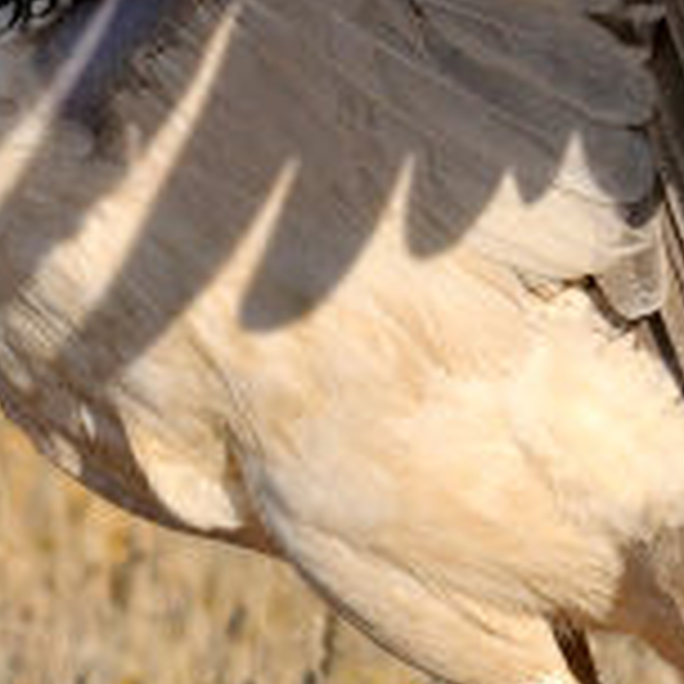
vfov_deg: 0.7
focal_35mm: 2579
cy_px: 220
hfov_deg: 0.7
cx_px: 446
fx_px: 57655
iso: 400
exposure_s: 1/2000
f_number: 6.3
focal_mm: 300
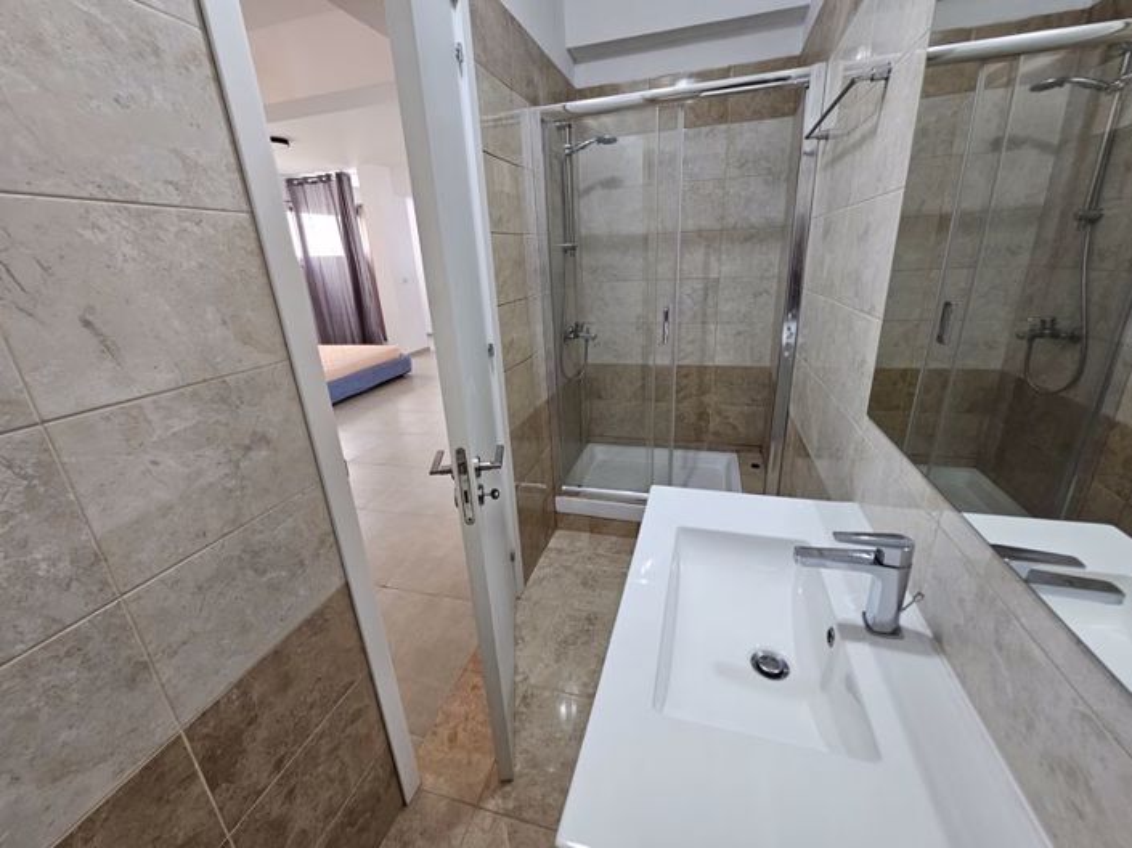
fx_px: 425
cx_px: 566
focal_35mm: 13
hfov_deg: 106.2
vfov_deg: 89.9
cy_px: 424
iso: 160
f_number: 2.2
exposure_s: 1/50
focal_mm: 2.2
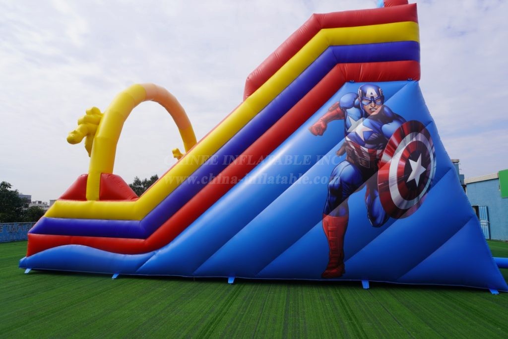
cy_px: 170
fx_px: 339
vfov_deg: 53.1
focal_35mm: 24
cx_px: 254
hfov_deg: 73.7
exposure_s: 1/200
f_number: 10
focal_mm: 16
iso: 100
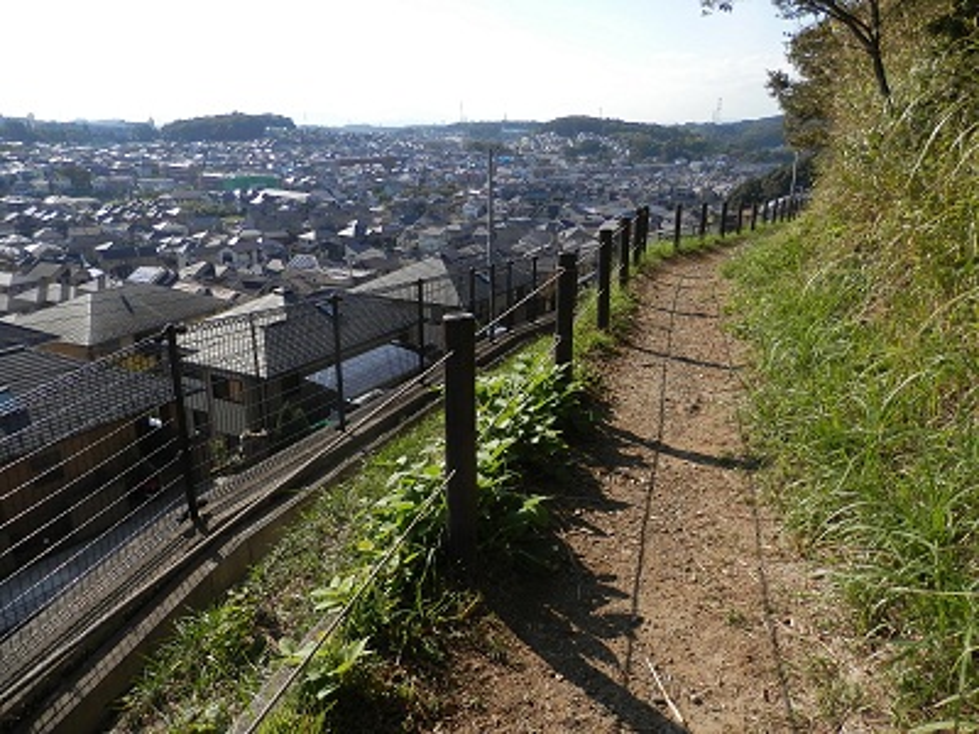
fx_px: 707
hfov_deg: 69.4
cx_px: 490
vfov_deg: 54.9
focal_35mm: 25
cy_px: 367
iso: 80
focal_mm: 4.5
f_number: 3
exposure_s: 1/1000
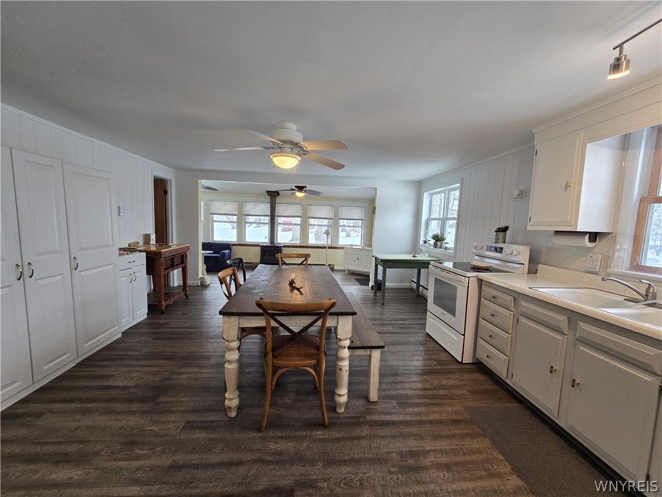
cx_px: 331
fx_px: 249
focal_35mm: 13
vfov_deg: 89.9
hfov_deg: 106.2
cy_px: 248
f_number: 2.2
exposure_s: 1/60
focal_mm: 2.2
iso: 100
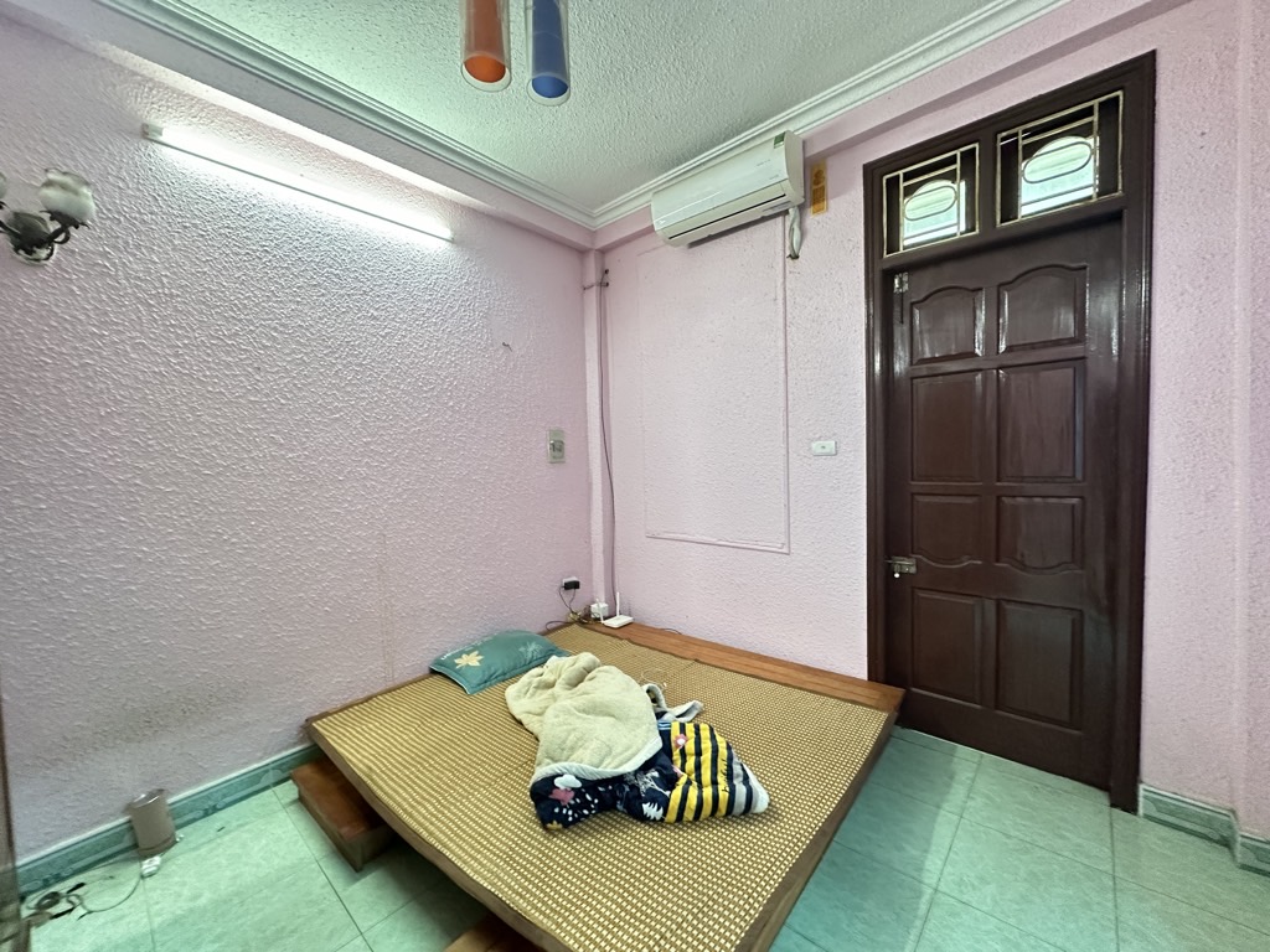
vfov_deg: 85.7
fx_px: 514
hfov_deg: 102.1
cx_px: 635
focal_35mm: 14
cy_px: 476
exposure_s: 1/60
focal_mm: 2.22
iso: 800
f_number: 2.2
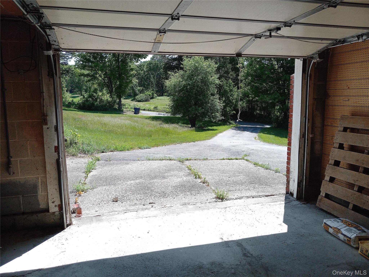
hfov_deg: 65.3
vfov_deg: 51.4
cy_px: 138
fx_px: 288
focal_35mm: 27
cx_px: 184
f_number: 1.8
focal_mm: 3.94
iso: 40
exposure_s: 1/1054
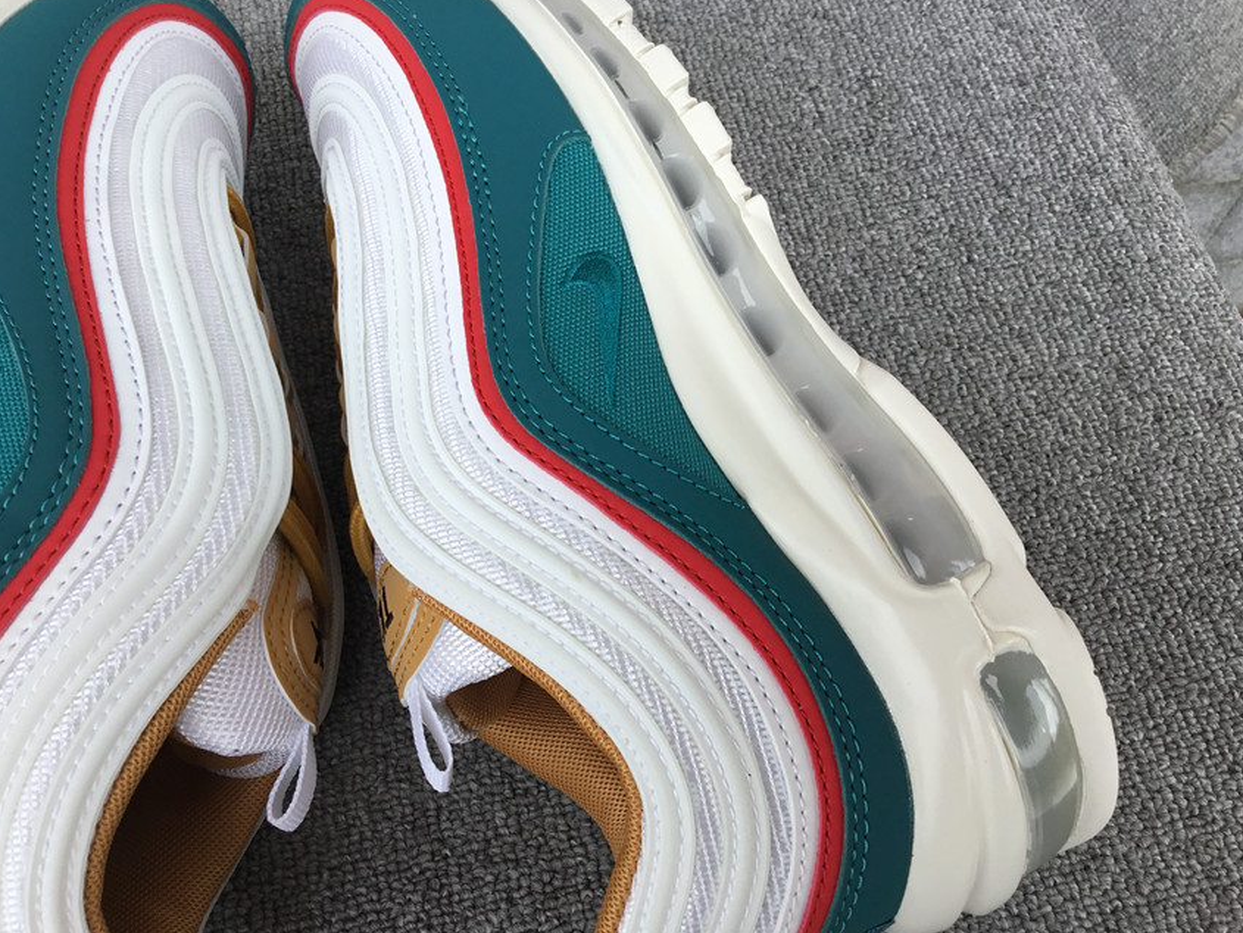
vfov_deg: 43.0
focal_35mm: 33
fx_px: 1185
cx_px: 613
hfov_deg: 55.3
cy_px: 466
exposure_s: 1/357
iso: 25
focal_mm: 3.3
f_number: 2.4
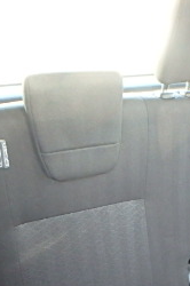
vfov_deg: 34.0
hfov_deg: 23.2
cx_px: 188
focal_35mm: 56
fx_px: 445
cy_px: 251
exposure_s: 1/20
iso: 800
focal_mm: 3.7
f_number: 3.5
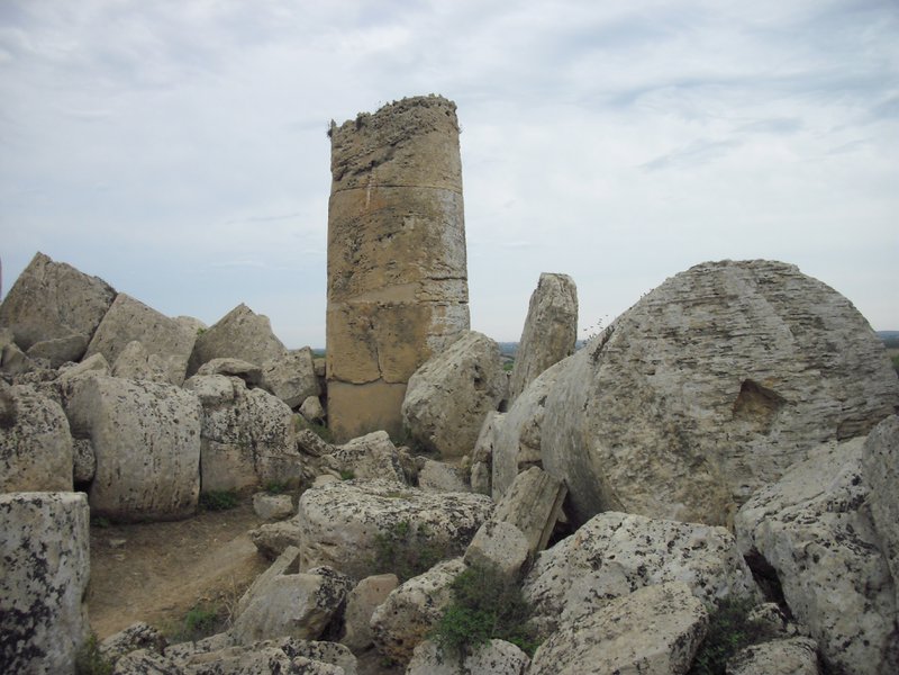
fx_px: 987
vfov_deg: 37.7
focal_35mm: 38
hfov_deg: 49.0
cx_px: 450
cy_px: 338
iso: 100
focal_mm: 6.2
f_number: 8
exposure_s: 1/100
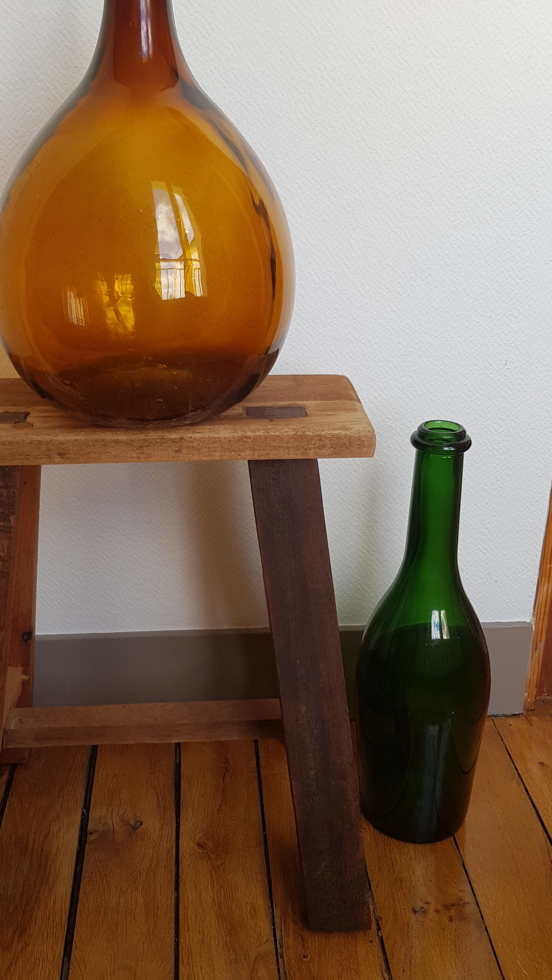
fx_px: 885
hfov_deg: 34.4
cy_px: 458
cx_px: 190
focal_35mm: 34
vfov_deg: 58.0
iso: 40
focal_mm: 4.2
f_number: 1.7
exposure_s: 1/103
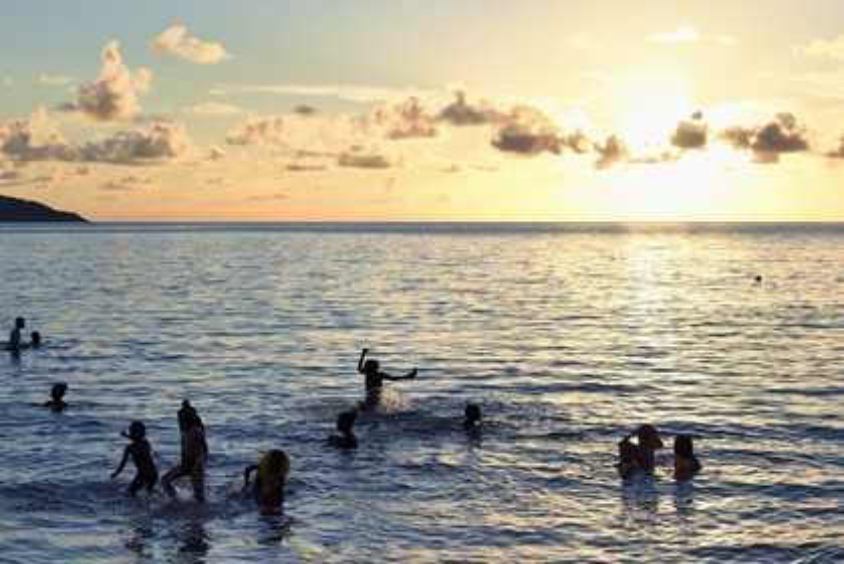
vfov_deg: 19.5
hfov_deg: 28.8
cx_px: 422
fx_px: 1642
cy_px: 282
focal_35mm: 70
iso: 200
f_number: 8
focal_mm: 70
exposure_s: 1/500
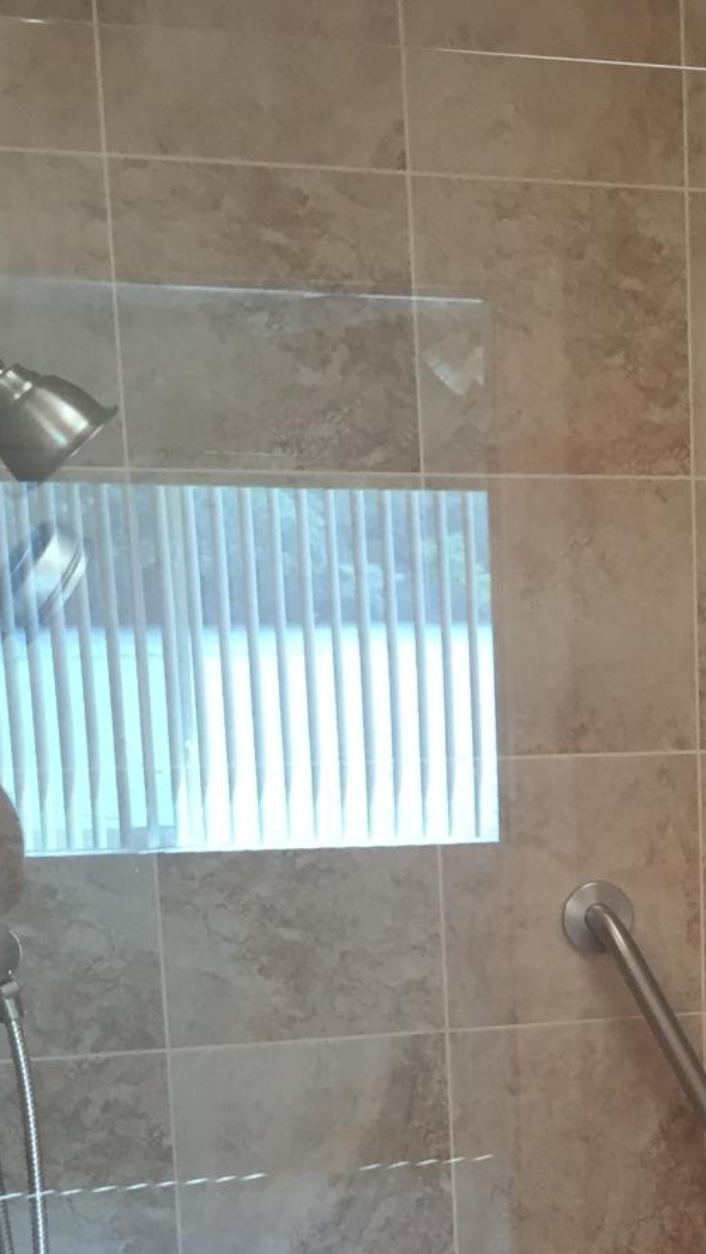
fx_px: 2362
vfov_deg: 28.7
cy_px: 1091
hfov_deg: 16.3
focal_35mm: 71
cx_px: 836
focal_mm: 4.15
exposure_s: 1/30
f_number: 2.2
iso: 32
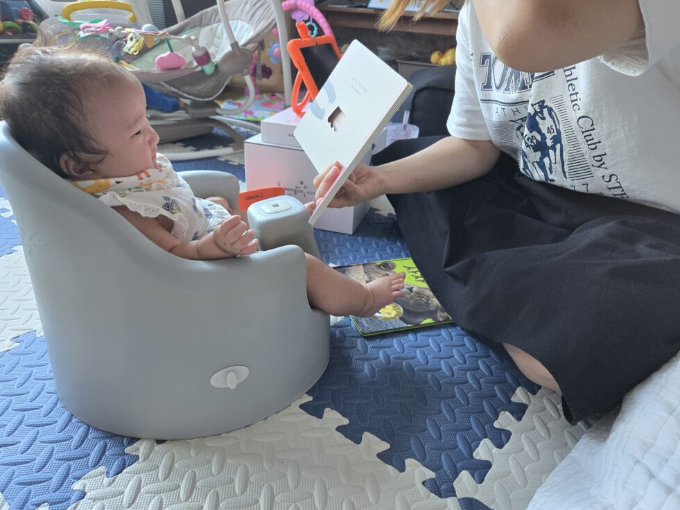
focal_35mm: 24
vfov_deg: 56.8
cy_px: 254
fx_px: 472
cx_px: 345
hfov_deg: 71.6
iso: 250
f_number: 1.8
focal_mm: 5.4
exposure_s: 1/120
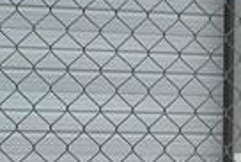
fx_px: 1360
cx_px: 413
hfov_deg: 9.7
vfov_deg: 6.8
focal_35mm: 203
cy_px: 117
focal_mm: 5.7
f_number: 1.5
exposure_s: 1/4831
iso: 50
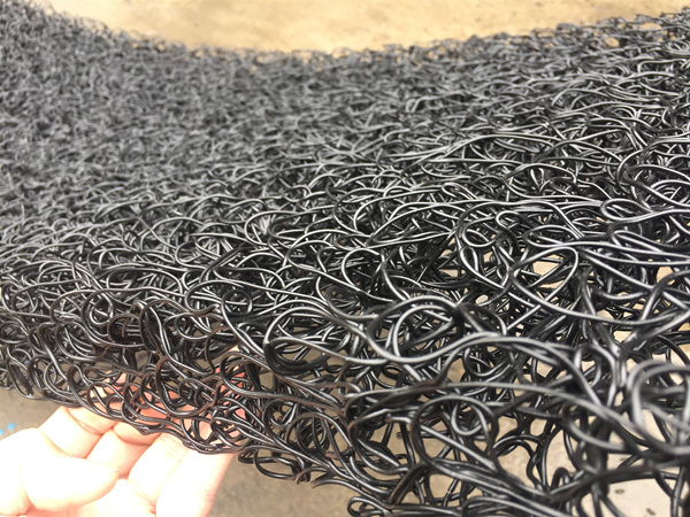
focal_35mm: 29
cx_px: 345
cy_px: 258
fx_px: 578
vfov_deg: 48.2
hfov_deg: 61.7
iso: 50
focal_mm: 4.15
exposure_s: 1/100
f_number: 2.2
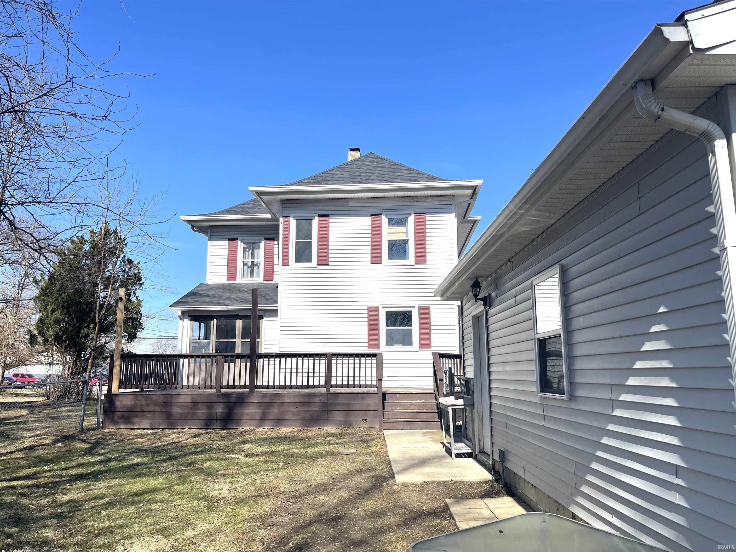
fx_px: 532
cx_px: 368
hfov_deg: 69.4
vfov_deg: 54.9
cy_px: 276
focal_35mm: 25
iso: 32
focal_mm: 5.1
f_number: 1.6
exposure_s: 1/4348
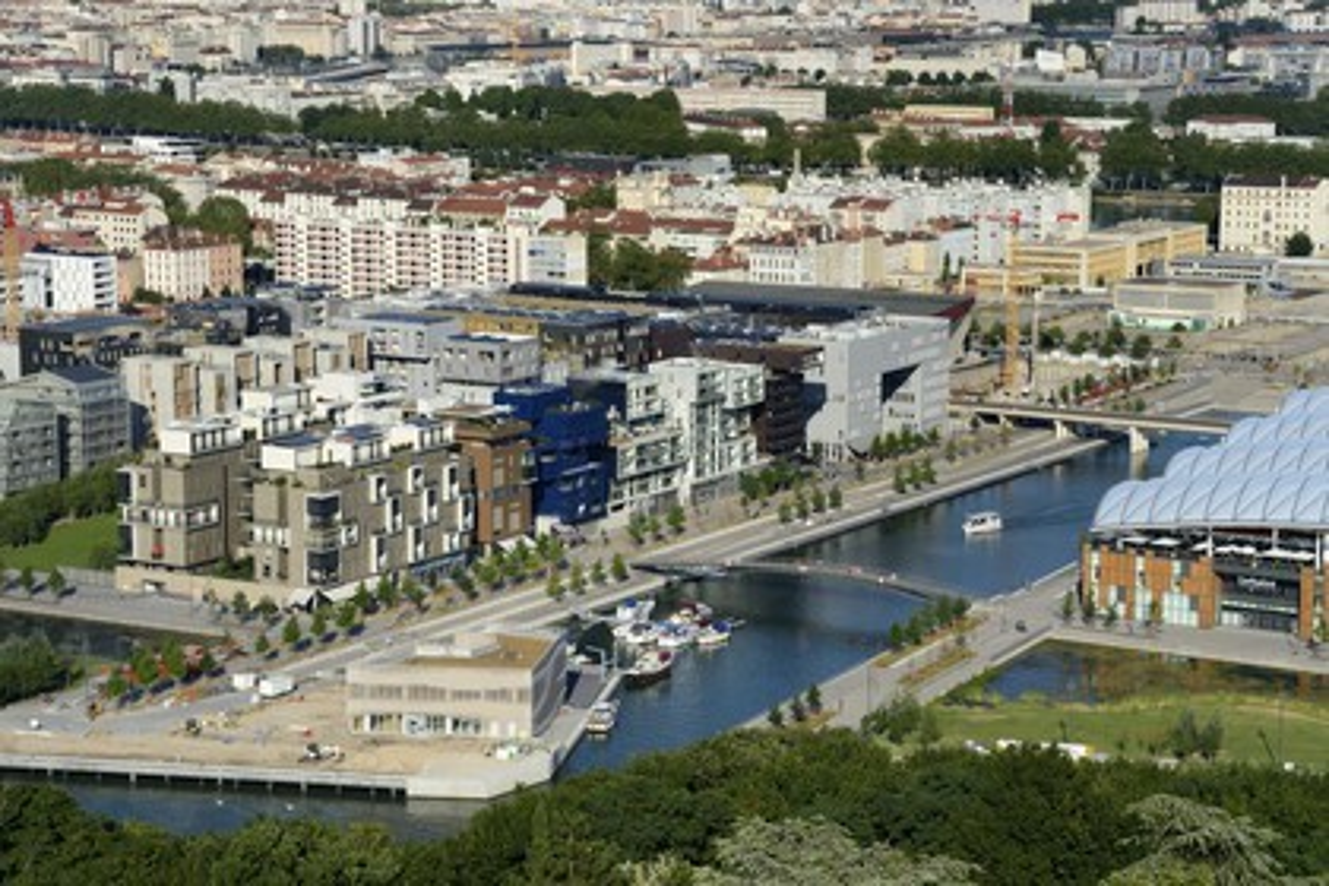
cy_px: 443
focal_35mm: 90
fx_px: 3322
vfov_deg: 15.2
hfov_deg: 22.6
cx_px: 664
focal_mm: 90
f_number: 10
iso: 200
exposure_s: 1/320
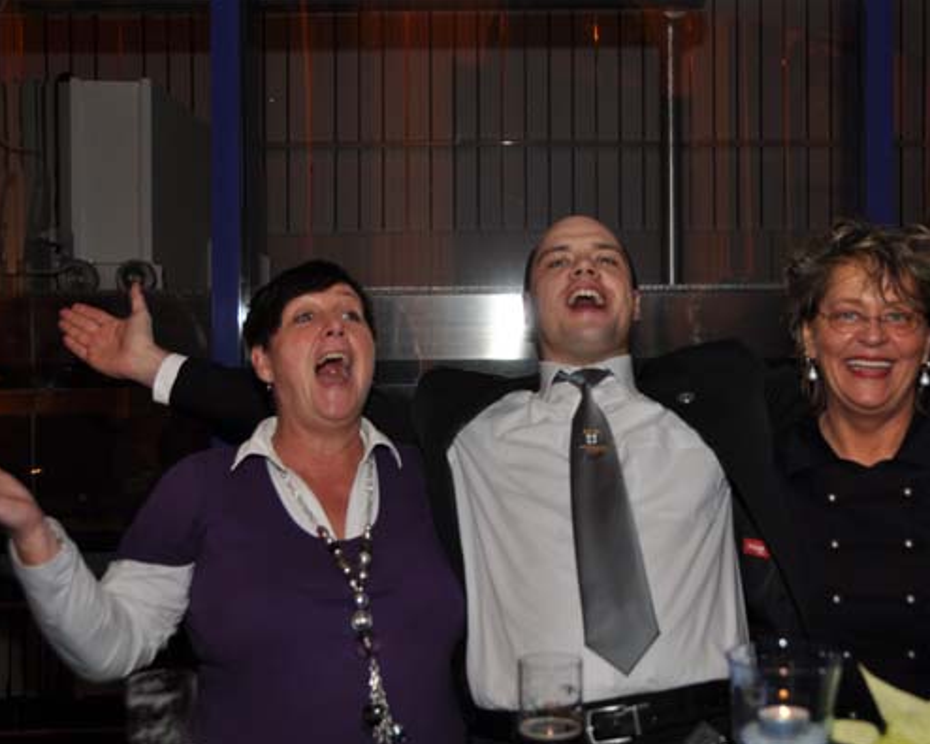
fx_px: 1128
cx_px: 546
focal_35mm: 41
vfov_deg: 36.5
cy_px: 372
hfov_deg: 44.6
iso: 200
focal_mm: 24
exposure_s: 1/60
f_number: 4
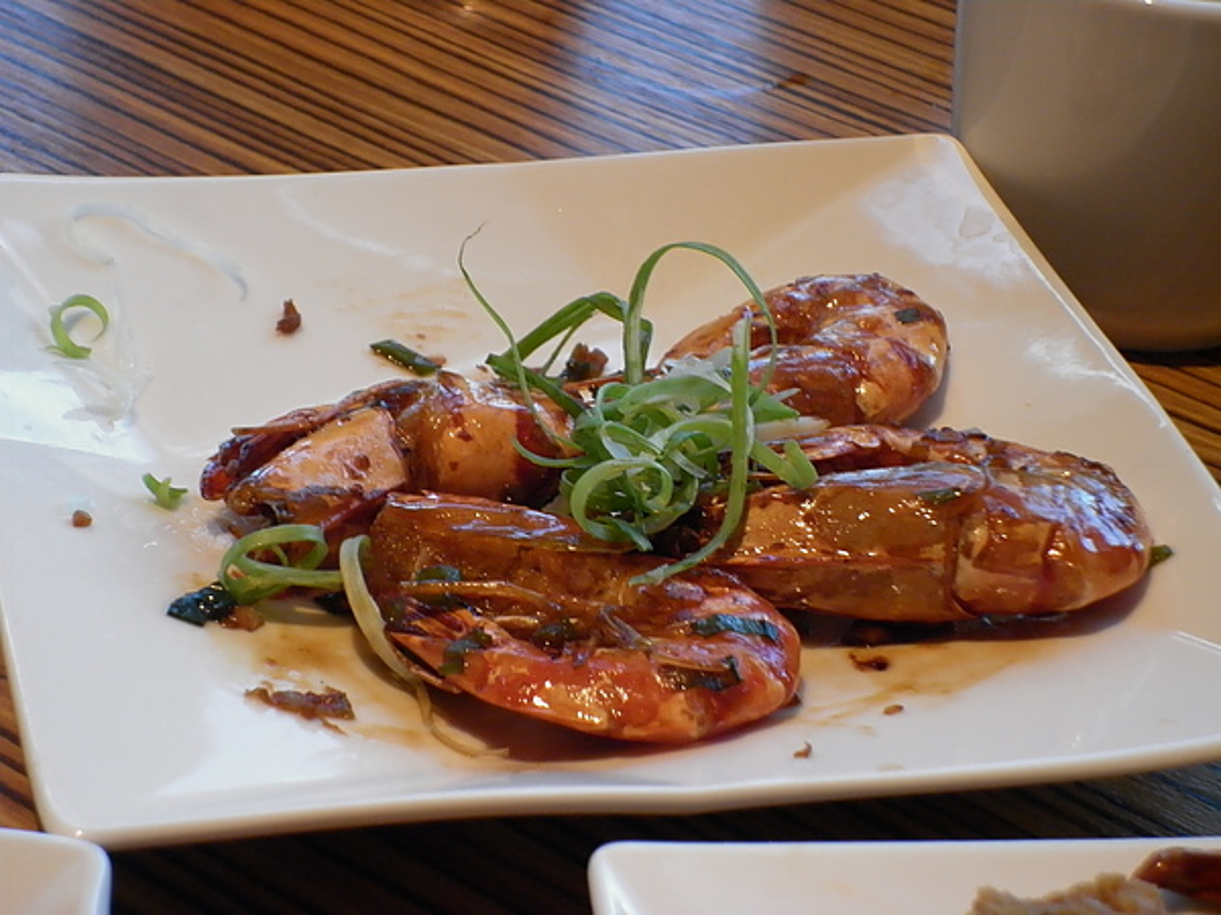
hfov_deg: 17.6
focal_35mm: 112
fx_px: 3951
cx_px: 610
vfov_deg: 13.2
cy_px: 458
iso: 200
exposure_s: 1/20
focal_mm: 20
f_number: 6.2
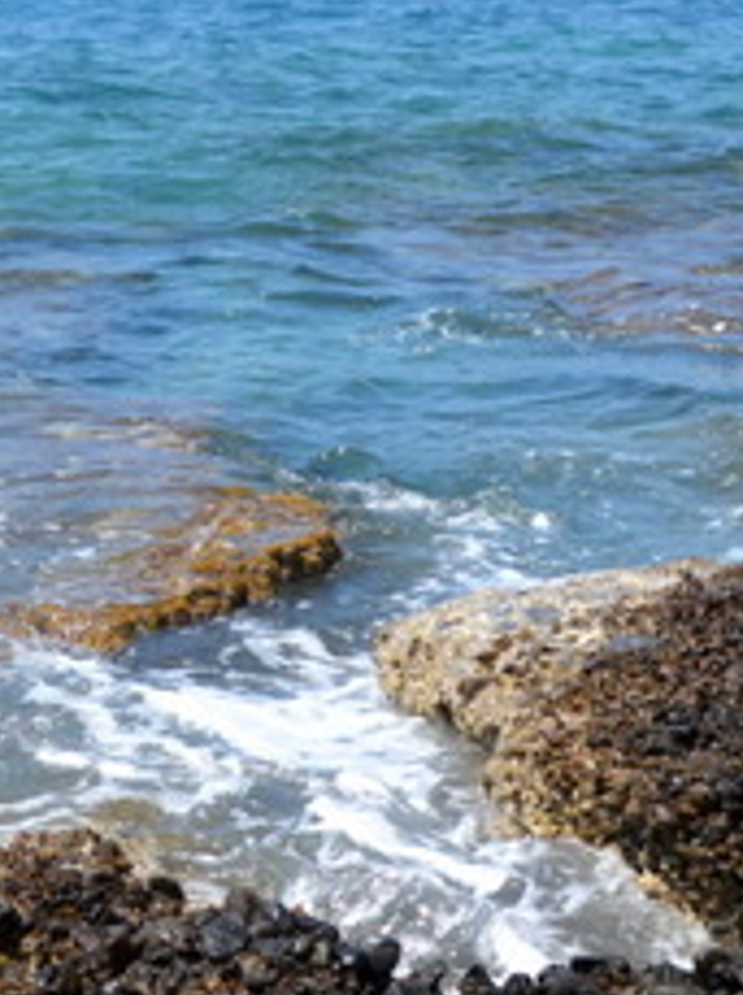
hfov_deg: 14.5
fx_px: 2899
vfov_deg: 19.5
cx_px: 139
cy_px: 547
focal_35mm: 101
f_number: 5.6
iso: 400
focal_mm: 20
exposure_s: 1/1600
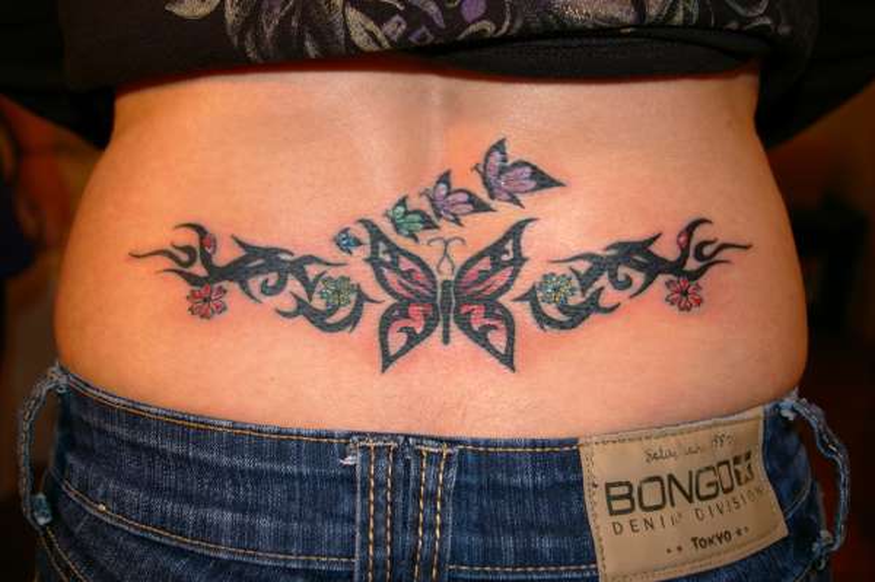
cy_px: 291
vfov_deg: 34.2
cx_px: 438
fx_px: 947
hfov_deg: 49.6
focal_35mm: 39
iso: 200
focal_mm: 26
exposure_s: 1/45
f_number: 4
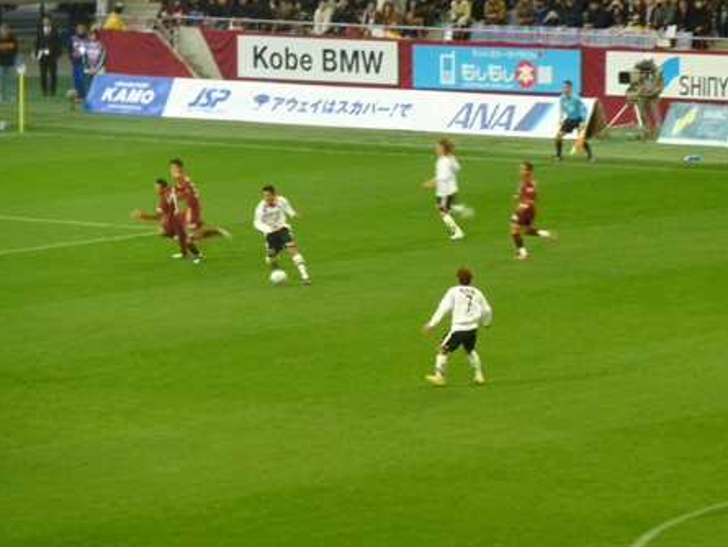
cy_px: 274
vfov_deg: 4.9
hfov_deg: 6.6
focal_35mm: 302
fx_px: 6353
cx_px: 363
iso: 400
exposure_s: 1/40
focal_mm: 49.2
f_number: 4.9
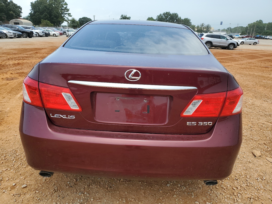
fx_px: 204
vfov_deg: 53.1
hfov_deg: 67.3
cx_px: 136
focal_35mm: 26
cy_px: 102
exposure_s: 1/1250
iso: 50
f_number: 1.5
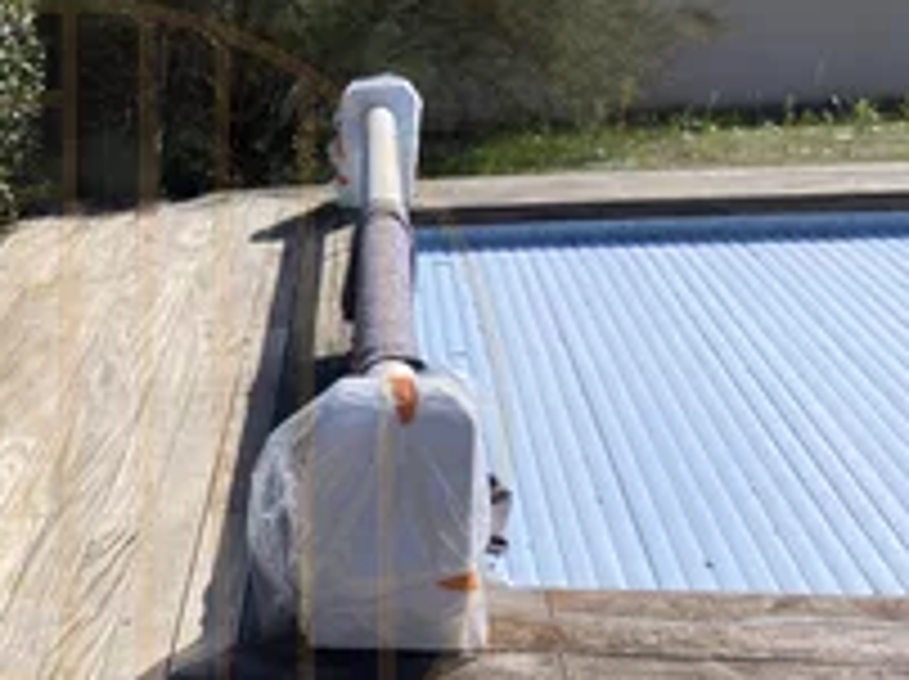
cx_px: 70
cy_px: 621
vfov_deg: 26.9
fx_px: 1364
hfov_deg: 34.5
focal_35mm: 52
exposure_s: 1/3497
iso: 32
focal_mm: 4.25
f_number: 1.8
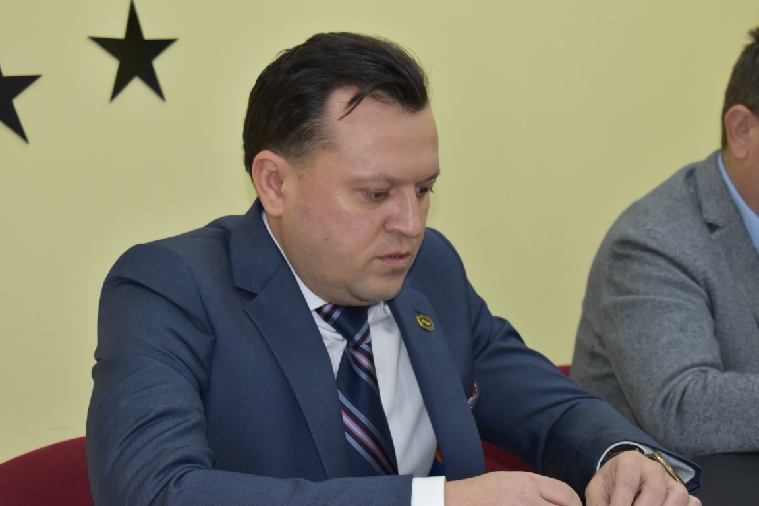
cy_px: 253
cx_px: 380
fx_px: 1644
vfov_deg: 17.5
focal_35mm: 78
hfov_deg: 26.0
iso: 800
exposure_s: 1/125
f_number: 5.6
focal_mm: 52
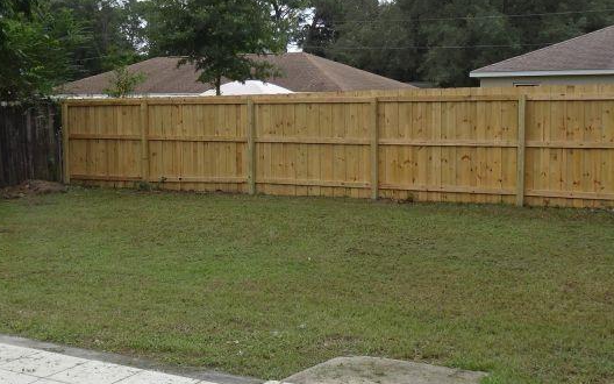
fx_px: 837
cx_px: 277
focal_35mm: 50
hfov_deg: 40.3
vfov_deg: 25.8
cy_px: 168
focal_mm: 4.1
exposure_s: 1/800
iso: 80
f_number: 3.5
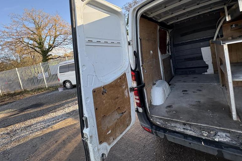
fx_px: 114
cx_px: 115
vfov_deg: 69.7
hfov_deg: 93.2
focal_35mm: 17
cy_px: 64
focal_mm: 2.22
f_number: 2.2
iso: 50
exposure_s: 1/269
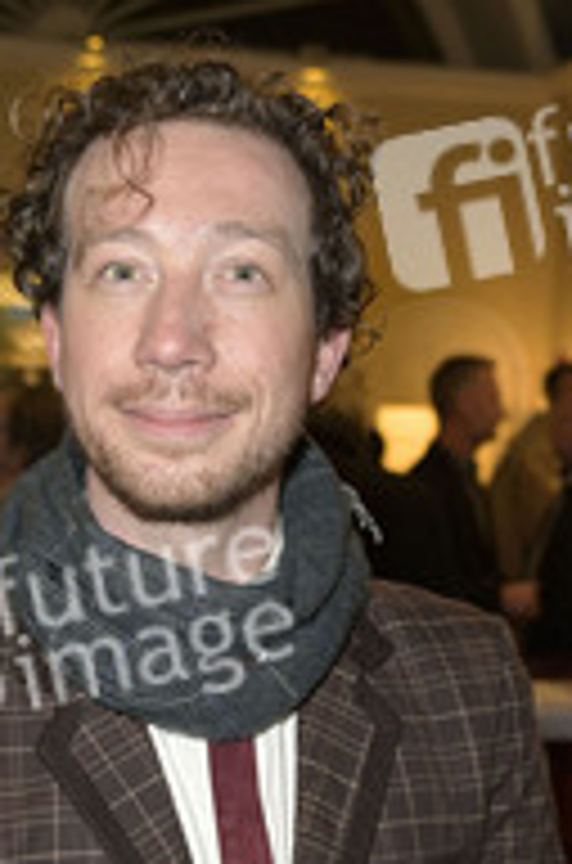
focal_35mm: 71
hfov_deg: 19.0
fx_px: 1701
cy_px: 860
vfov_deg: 27.0
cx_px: 194
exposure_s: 1/200
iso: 2000
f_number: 4
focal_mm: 34
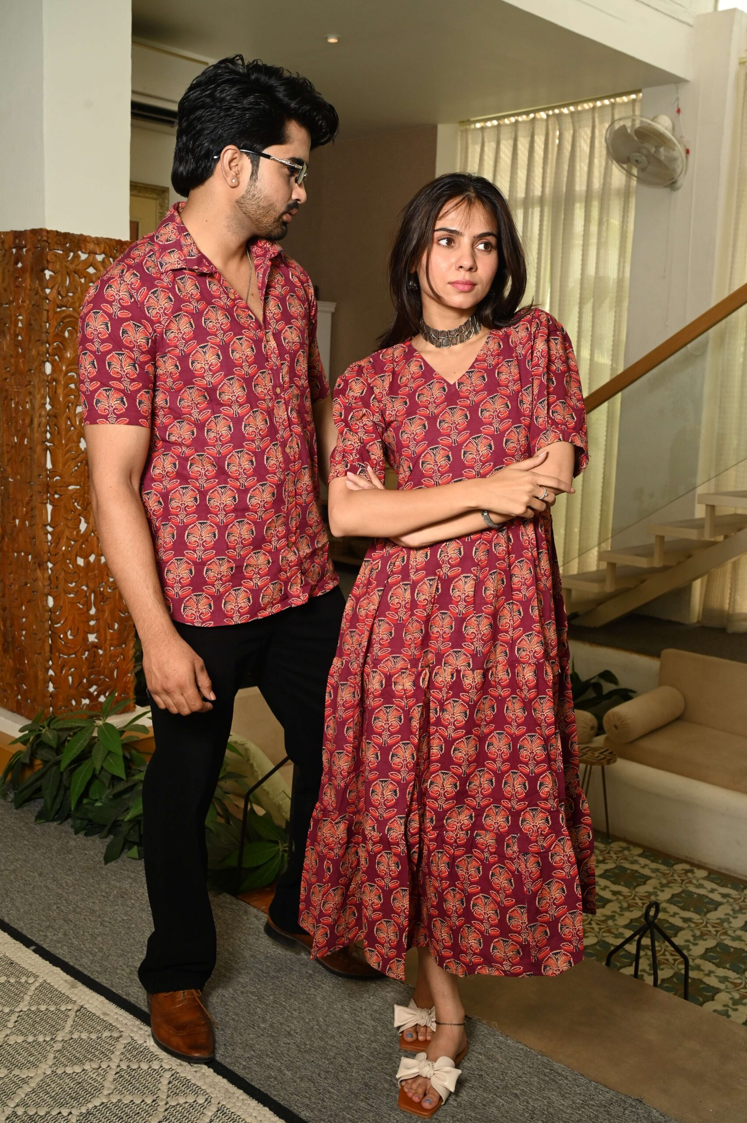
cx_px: 374
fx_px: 1122
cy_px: 562
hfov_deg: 36.8
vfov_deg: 53.2
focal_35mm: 36
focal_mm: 36
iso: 640
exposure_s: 1/160
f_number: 8
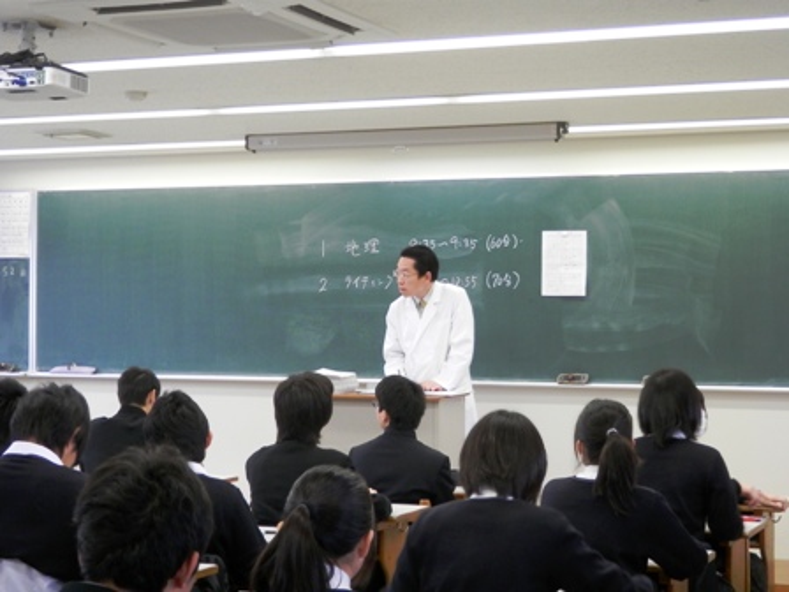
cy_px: 296
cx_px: 394
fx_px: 1504
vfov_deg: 22.3
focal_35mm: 66
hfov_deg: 29.4
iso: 200
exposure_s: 1/20
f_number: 4.4
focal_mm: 11.9
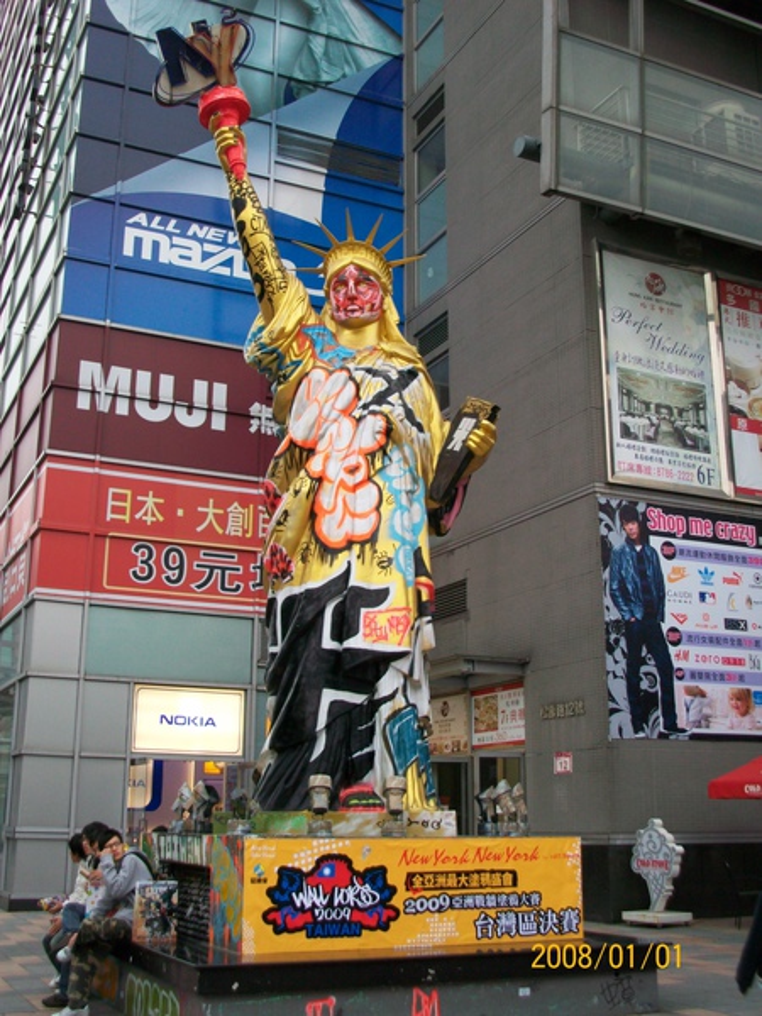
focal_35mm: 40
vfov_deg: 46.8
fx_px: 1174
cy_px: 508
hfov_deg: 36.0
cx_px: 381
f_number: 3.2
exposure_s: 1/60
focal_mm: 7.1
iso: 72
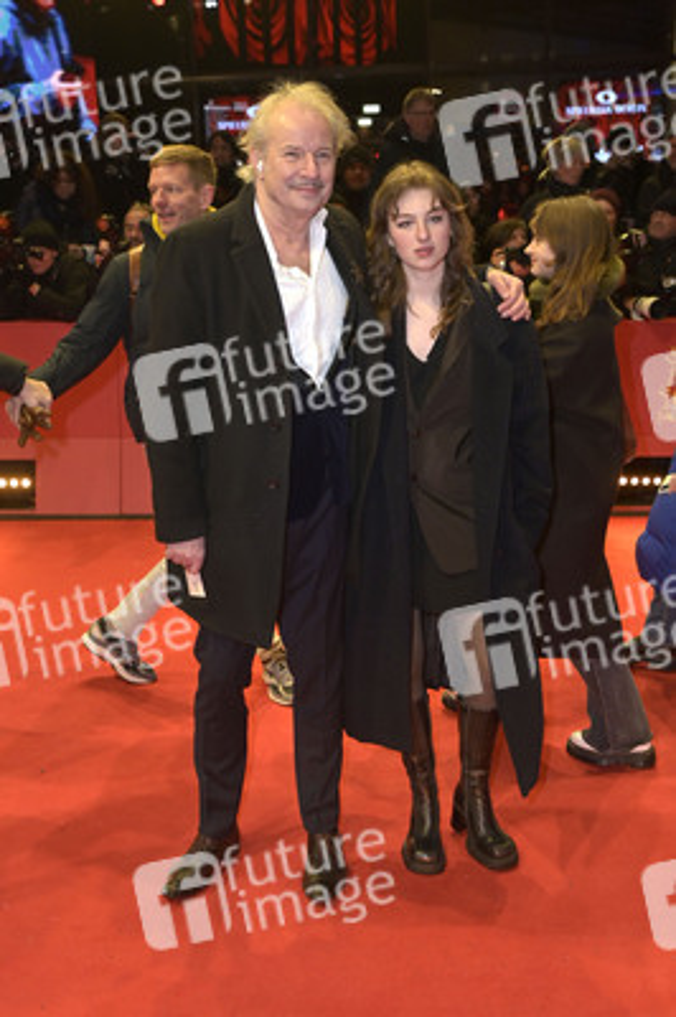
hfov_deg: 35.0
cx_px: 338
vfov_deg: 50.7
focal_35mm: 38
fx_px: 1072
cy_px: 508
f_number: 5
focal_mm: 38
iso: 1600
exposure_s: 1/640
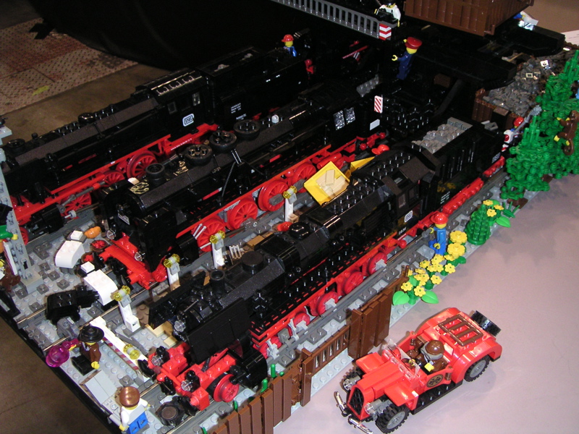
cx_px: 290
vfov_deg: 37.7
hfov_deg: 49.0
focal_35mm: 38
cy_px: 217
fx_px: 636
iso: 160
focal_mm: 6
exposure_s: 1/45
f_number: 2.8
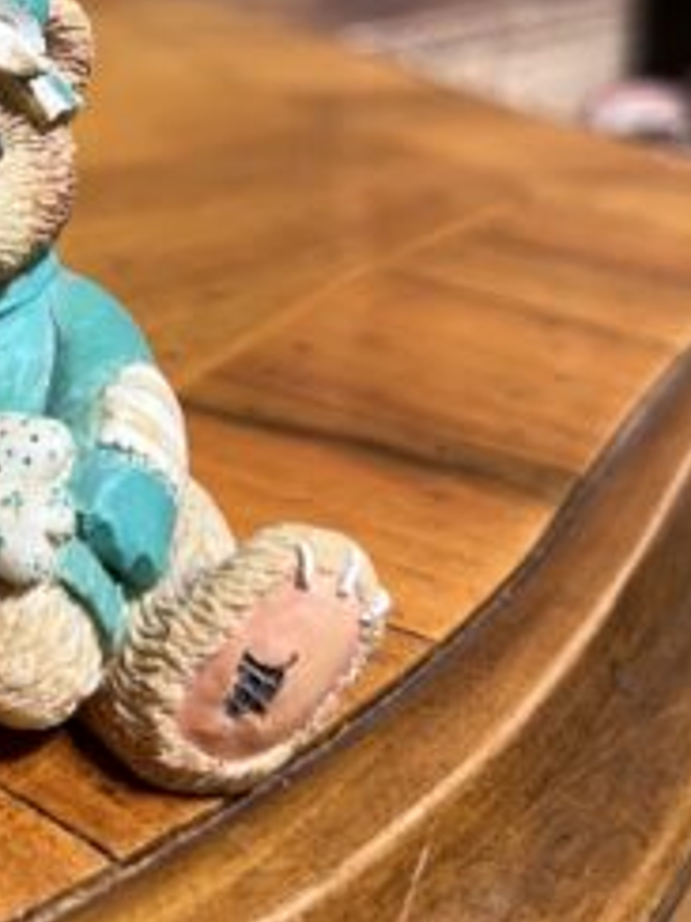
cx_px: -23
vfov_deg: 30.2
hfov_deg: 22.9
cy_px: 77
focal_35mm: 61
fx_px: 1624
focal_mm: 5.1
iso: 80
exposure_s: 1/50
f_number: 1.6
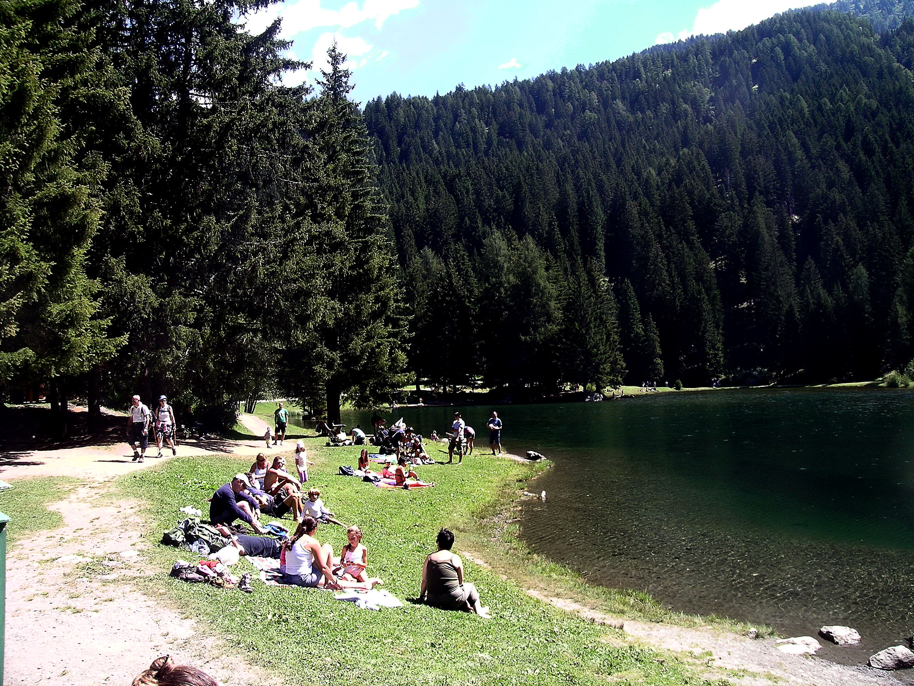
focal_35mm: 28
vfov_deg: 49.7
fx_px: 739
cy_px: 343
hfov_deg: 63.4
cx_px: 457
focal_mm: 5.8
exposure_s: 1/155
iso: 50
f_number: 5.6
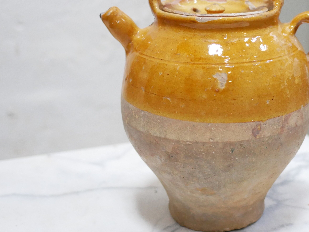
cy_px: 77
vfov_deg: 19.6
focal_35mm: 75
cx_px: 207
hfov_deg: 25.8
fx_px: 670
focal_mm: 20
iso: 1000
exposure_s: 1/60
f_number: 1.7
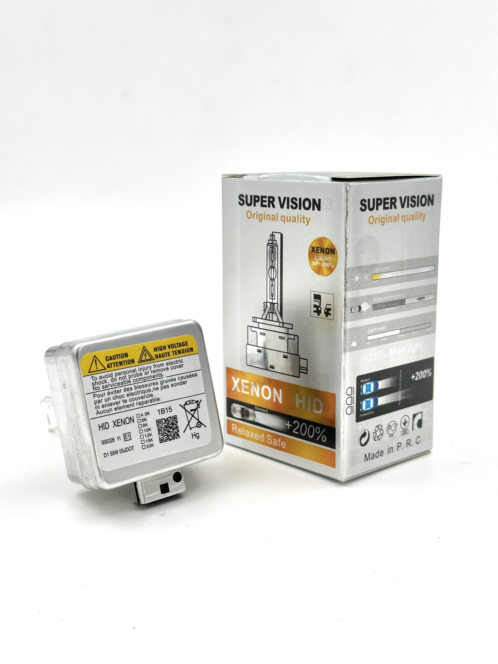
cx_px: 249
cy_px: 332
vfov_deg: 39.7
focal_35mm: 48
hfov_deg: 30.3
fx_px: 921
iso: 64
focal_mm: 6.86
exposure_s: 1/803
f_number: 1.78
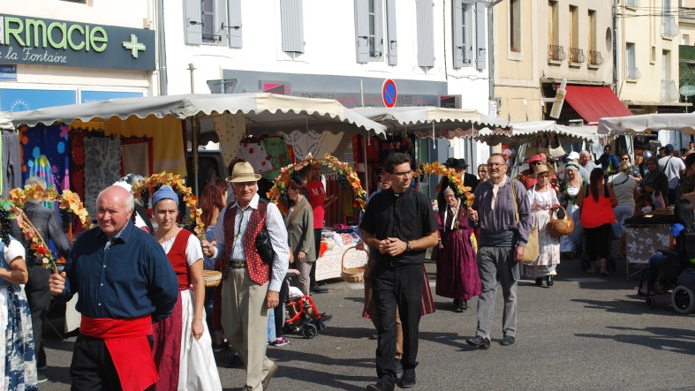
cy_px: 167
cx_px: 351
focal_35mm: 64
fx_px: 1180
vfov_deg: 18.8
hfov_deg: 32.8
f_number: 9
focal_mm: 40
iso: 100
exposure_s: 1/320
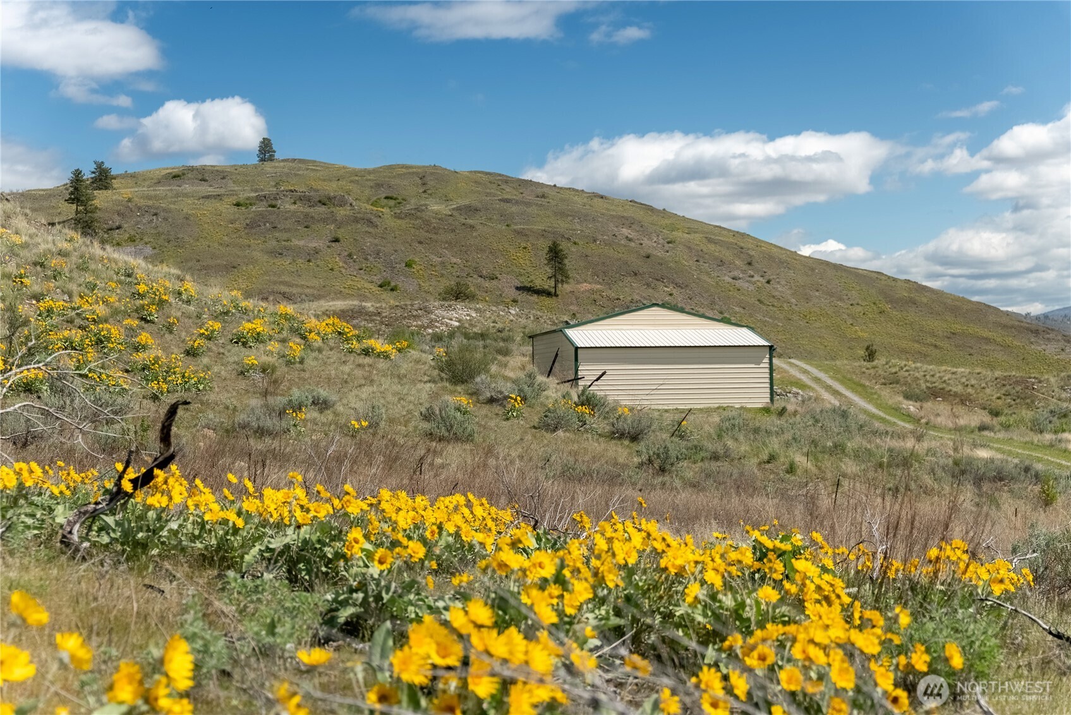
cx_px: 536
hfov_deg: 45.6
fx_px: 1274
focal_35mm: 43
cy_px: 358
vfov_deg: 31.4
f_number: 2.8
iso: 100
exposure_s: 1/8000
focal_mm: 42.8
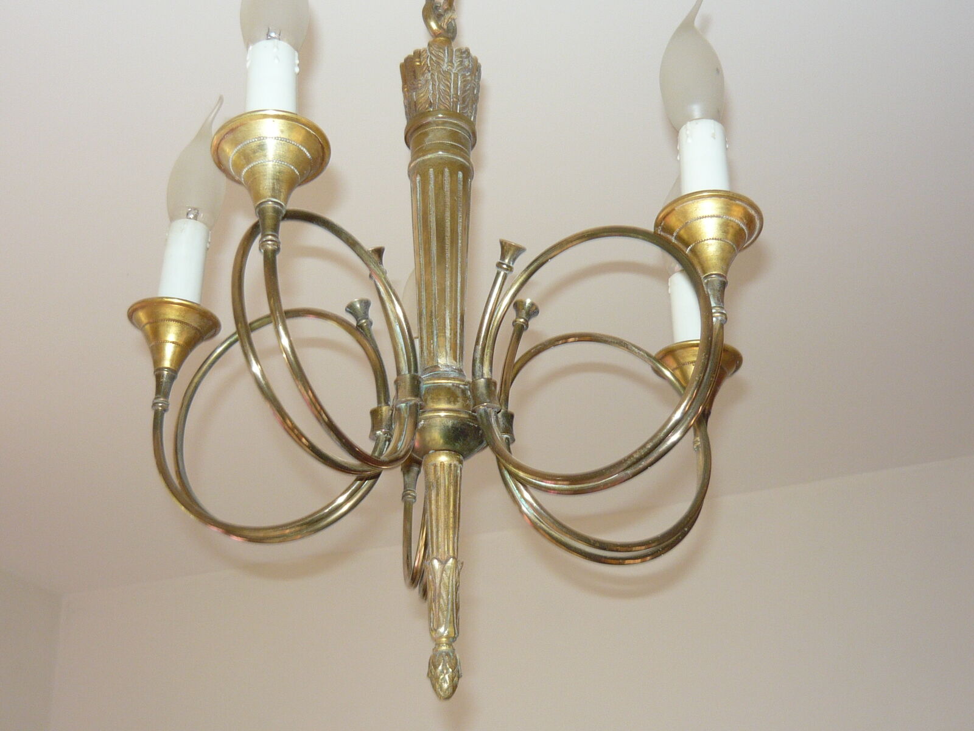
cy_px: 366
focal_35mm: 45
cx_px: 487
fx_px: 1266
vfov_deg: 32.2
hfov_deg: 42.1
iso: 100
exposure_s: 1/30
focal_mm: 5.5
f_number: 2.8
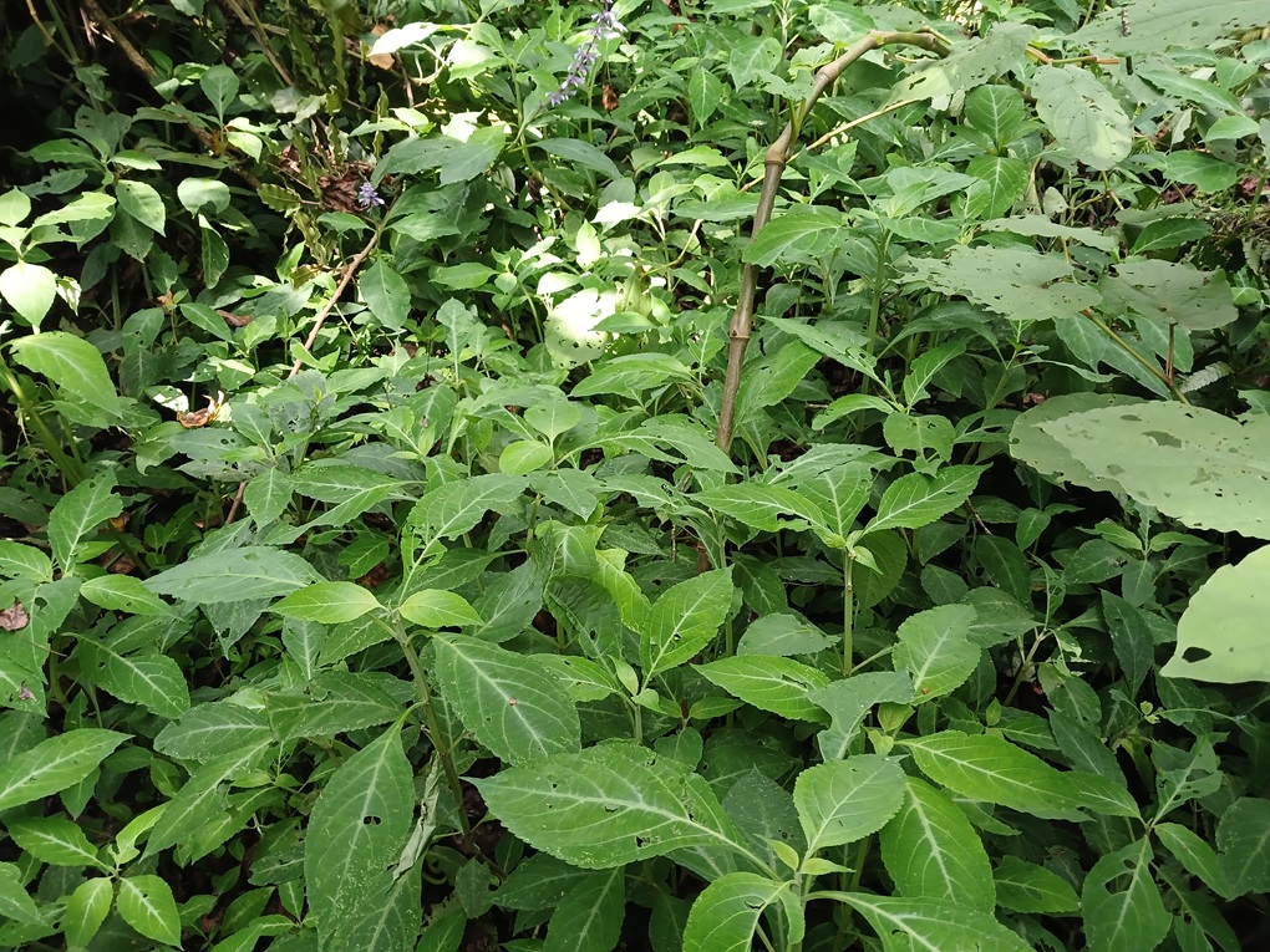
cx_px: 635
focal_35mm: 27
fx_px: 991
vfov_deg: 51.4
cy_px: 476
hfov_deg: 65.3
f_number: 1.8
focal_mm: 4
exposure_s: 1/60
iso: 250
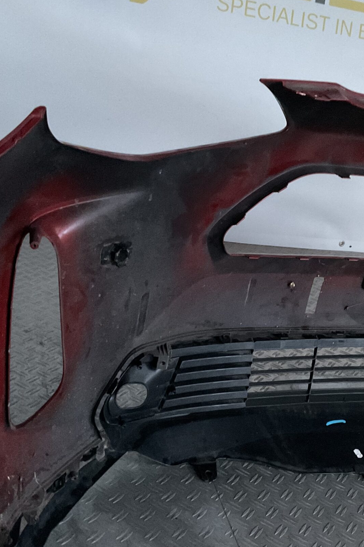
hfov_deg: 27.9
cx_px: 246
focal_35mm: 48
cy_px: 309
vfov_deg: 41.0
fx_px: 728
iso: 500
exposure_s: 1/20
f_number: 1.8
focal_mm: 3
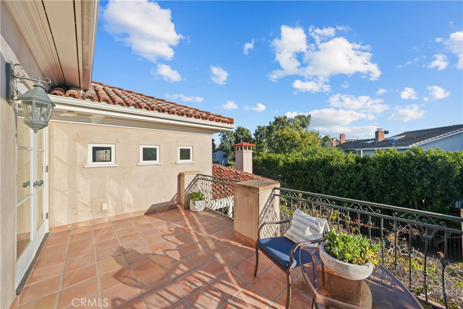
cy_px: 154
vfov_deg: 90.0
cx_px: 232
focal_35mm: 12
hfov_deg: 112.6
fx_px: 154
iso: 400
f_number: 8
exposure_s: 1/1000
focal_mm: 12
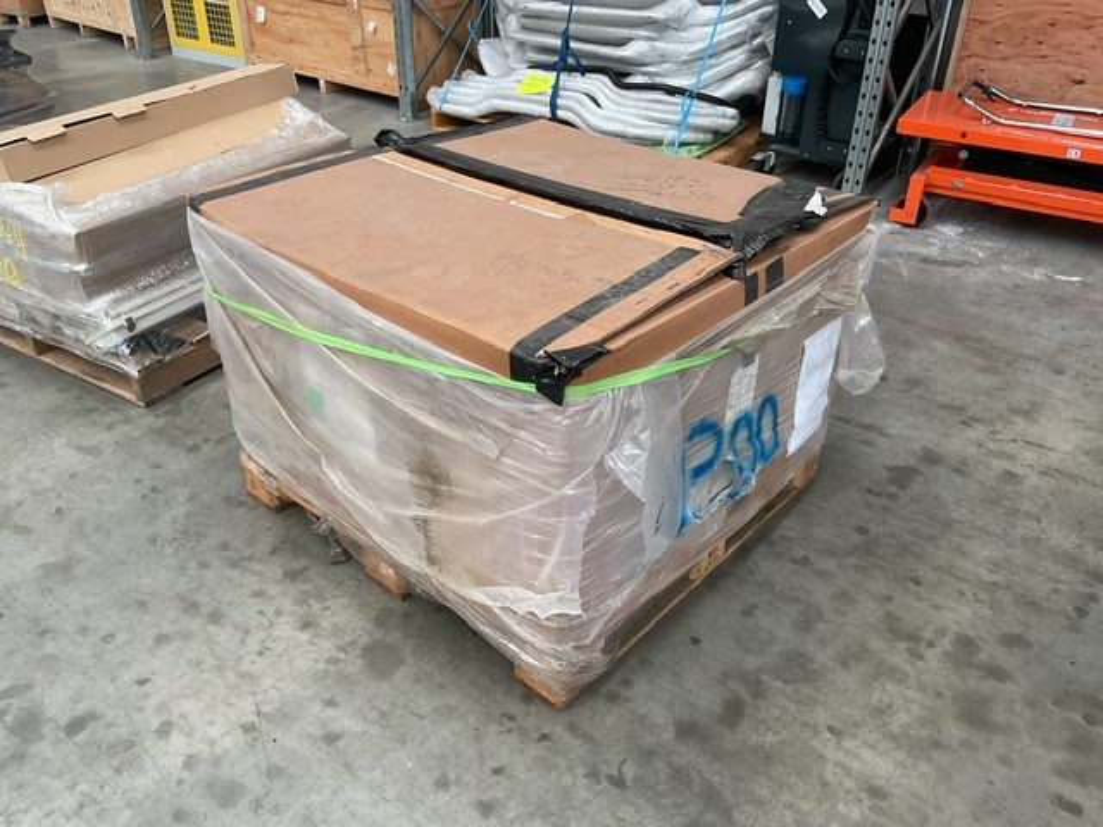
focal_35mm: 29
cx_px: 552
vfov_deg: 48.2
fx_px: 924
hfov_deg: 61.7
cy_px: 414
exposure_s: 1/100
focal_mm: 3
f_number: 1.8
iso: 64
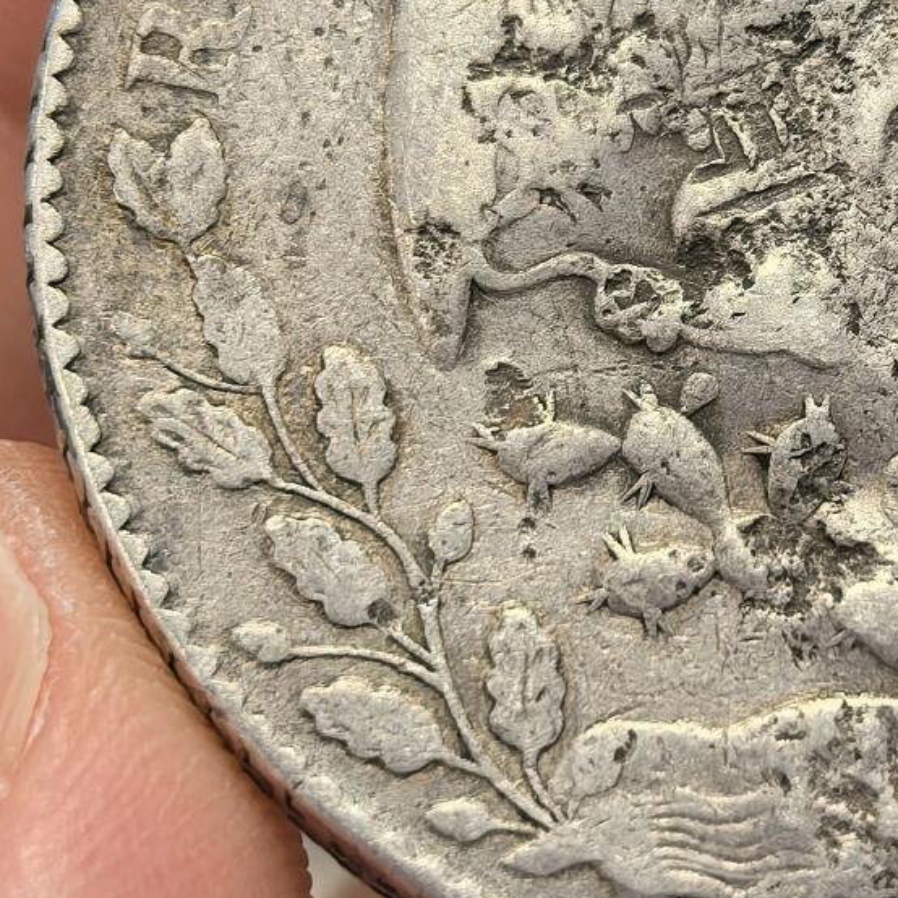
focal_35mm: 155
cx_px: 874
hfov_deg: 11.2
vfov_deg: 11.3
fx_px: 4549
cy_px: 253
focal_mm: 6.98
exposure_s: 1/100
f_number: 2
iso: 250
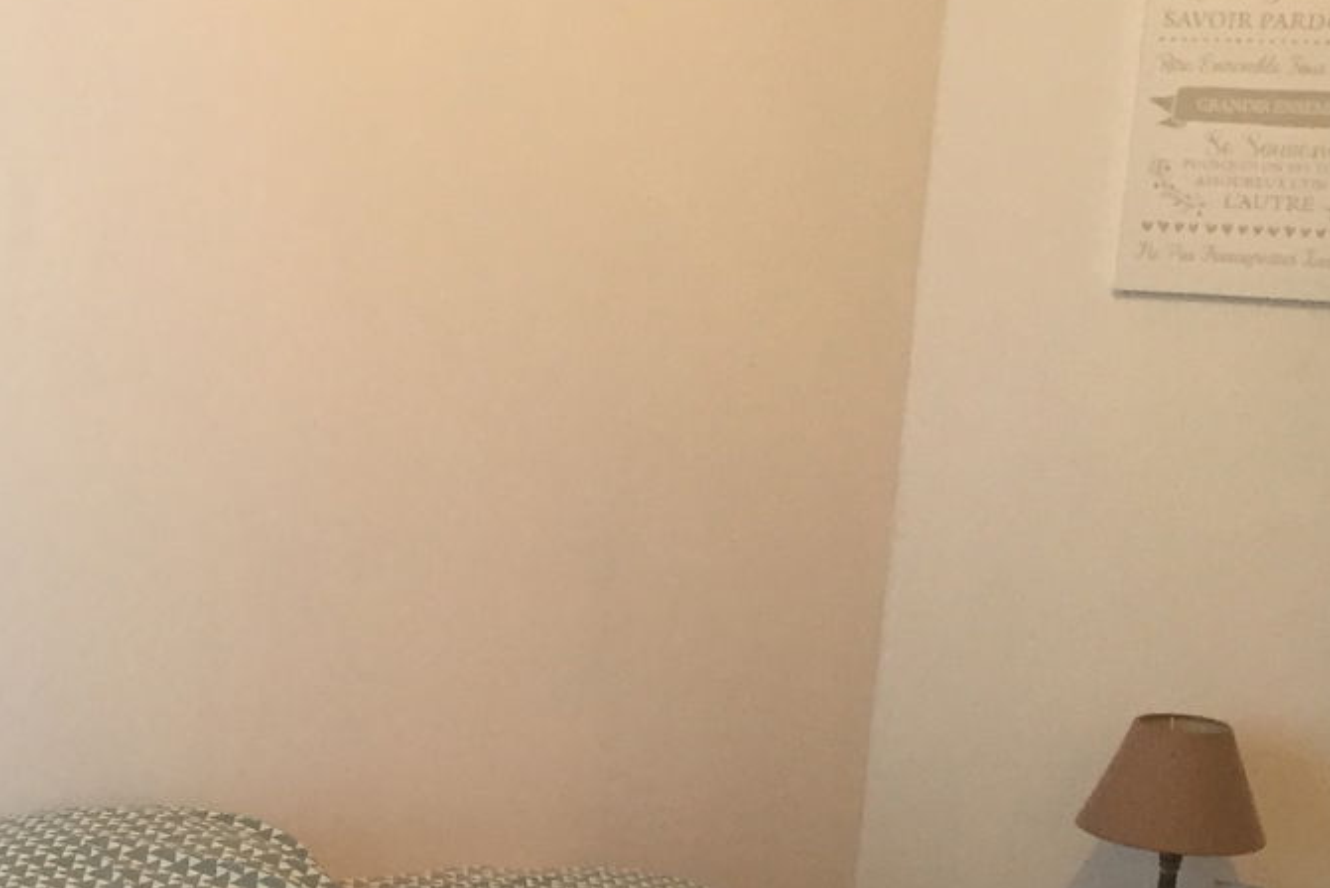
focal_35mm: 72
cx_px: 75
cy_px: 654
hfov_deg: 26.9
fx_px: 2660
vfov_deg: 18.8
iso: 160
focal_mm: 4.15
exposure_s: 1/33
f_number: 2.2
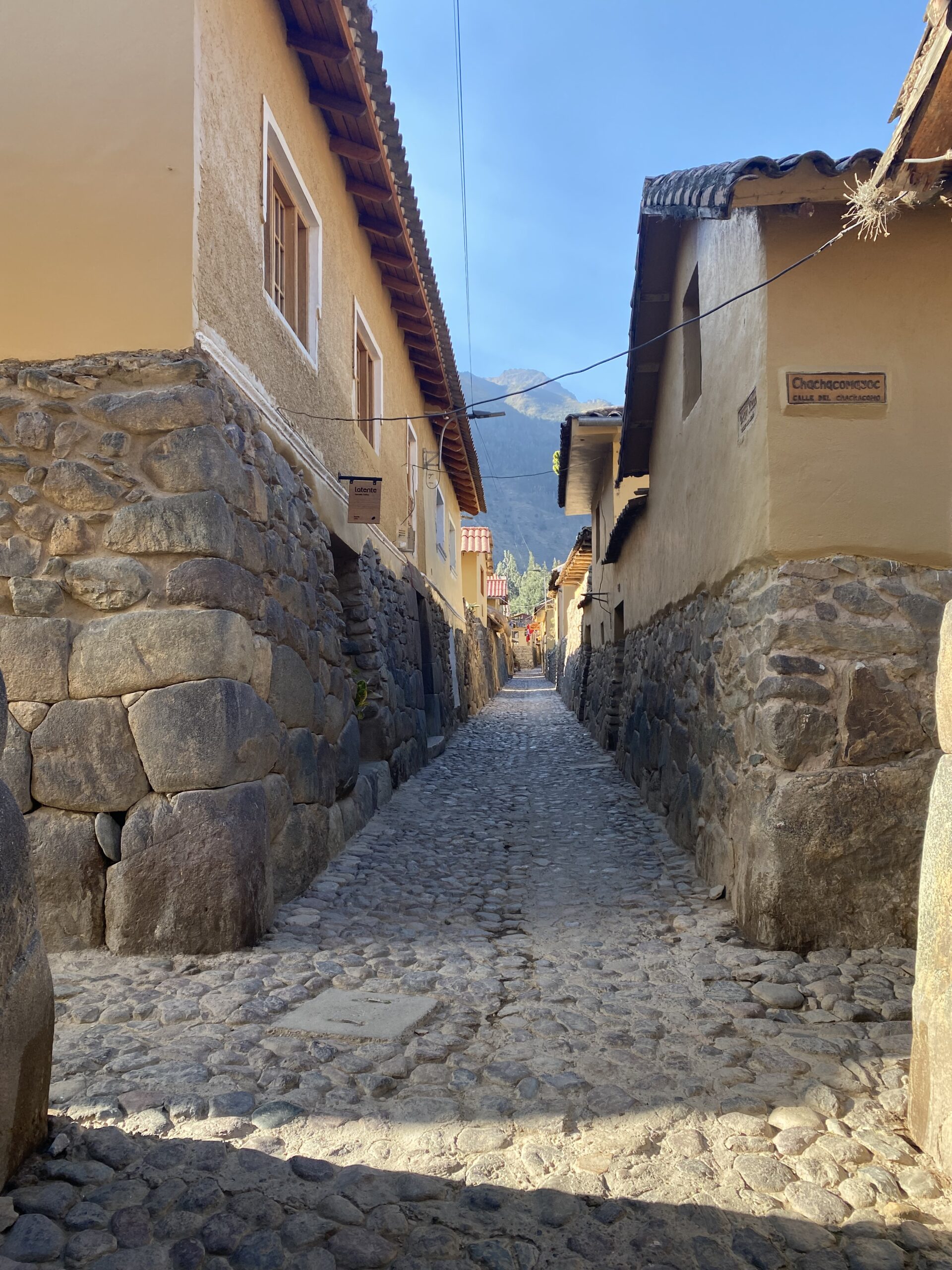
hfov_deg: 53.1
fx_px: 953
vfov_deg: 67.3
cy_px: 635
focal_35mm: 26
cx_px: 476
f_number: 1.8
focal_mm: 4.25
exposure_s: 1/456
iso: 32
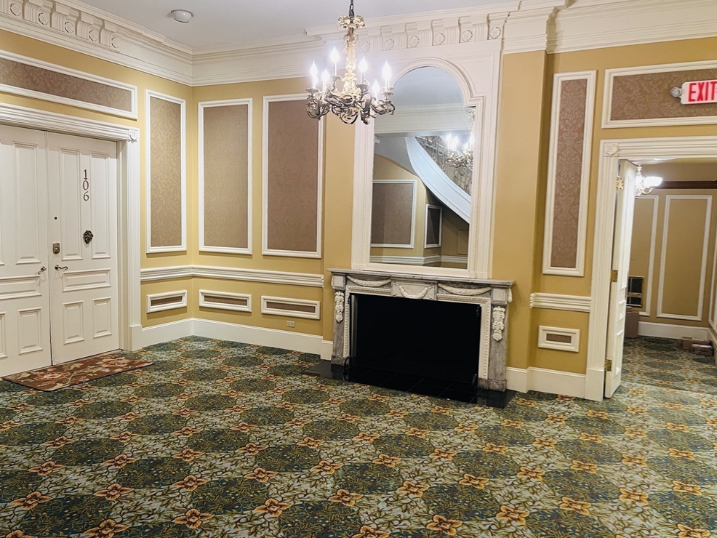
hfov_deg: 65.3
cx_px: 358
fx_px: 559
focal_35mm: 27
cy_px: 275
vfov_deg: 51.4
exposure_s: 1/60
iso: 160
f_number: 1.5
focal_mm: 5.7
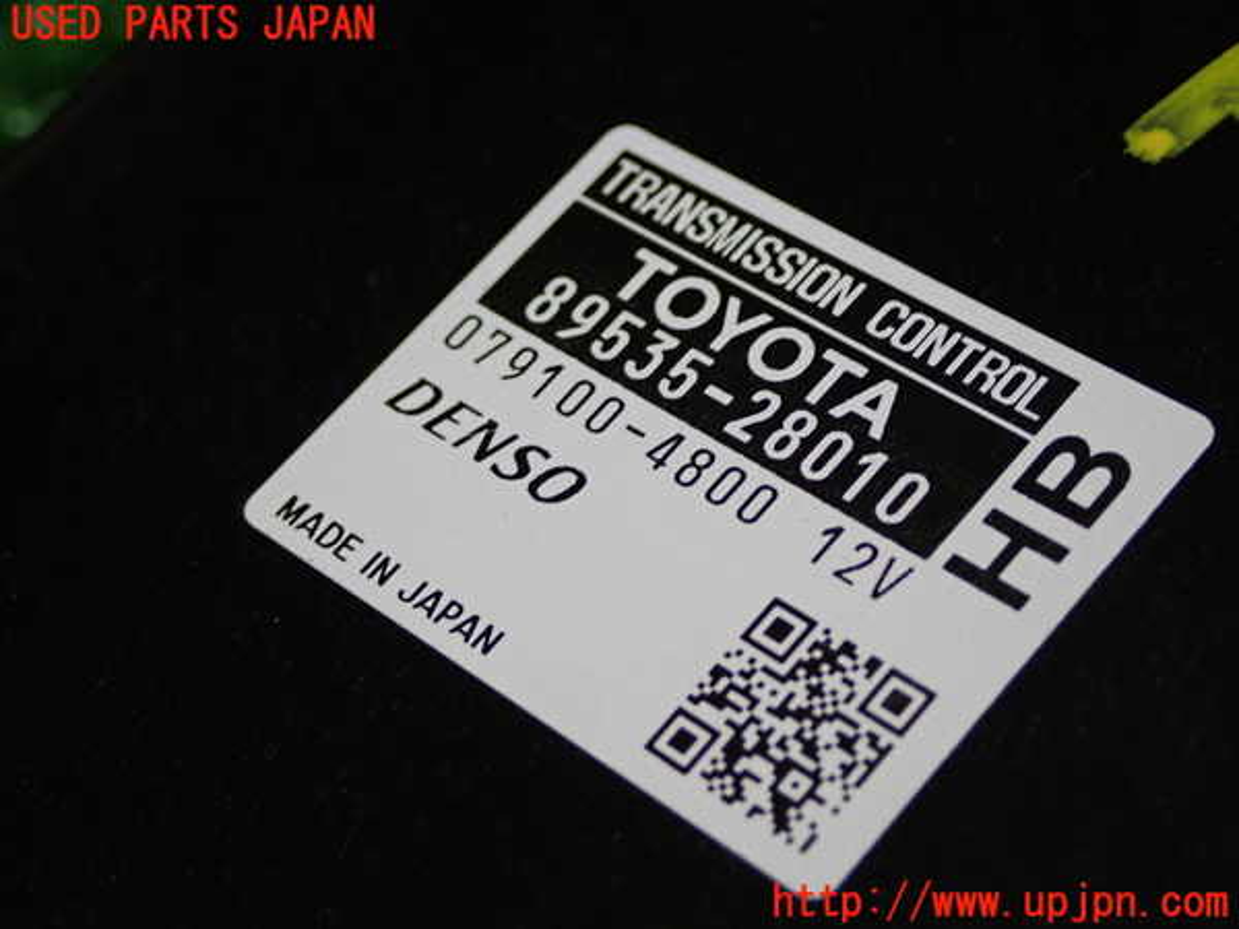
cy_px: 464
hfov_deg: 25.3
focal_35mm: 77
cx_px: 620
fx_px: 2756
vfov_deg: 19.1
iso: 400
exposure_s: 1/80
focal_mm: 13.65
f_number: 4.1
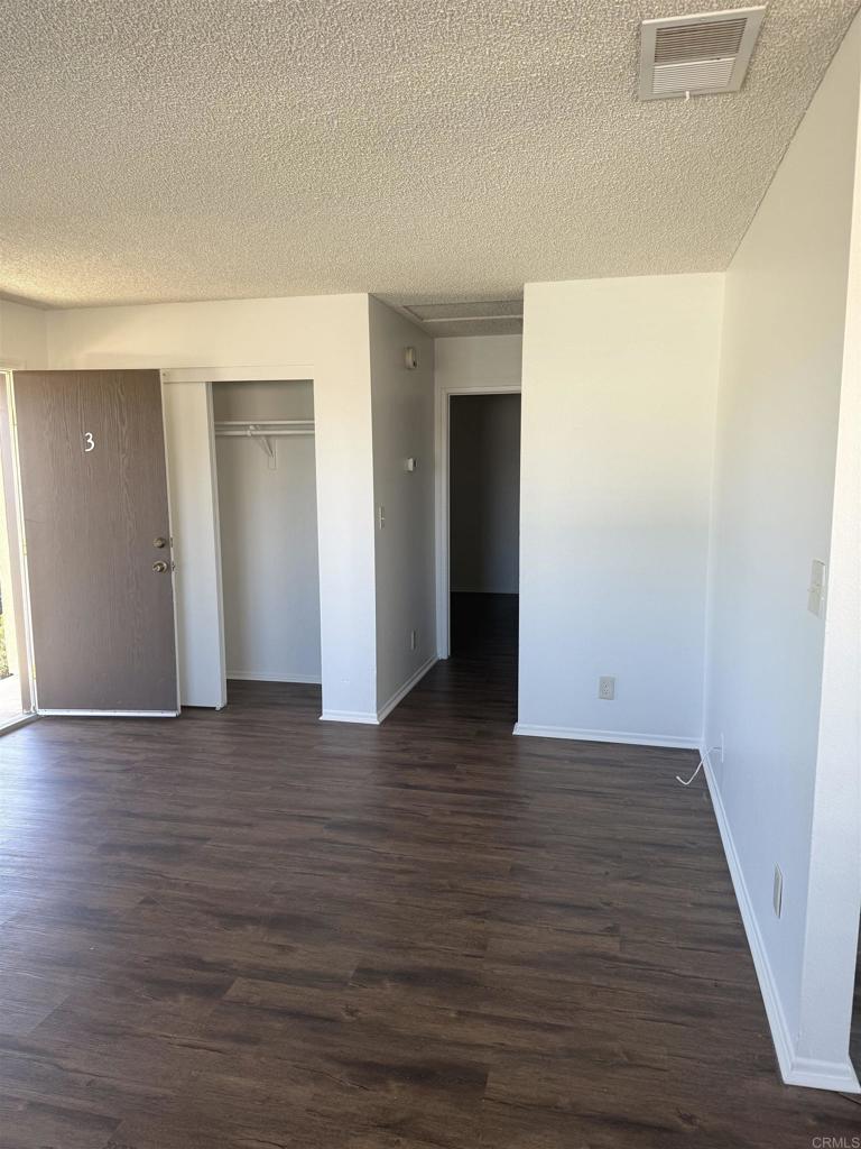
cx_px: 430
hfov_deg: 56.8
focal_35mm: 24
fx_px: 796
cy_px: 574
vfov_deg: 71.6
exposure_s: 1/121
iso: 64
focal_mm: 6.76
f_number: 1.78
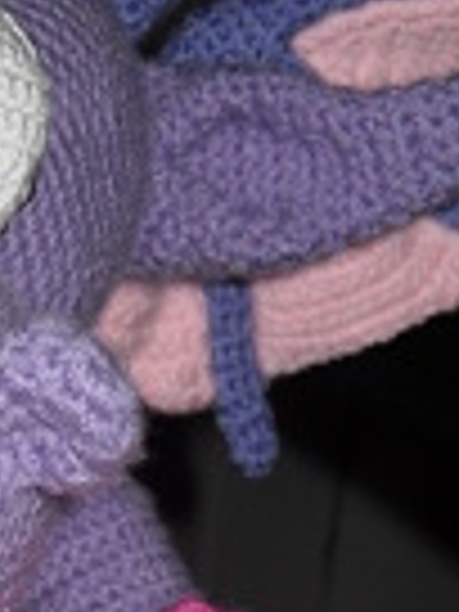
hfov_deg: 12.0
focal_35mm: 120
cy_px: 698
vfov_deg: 15.9
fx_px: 2122
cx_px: -126
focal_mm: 6.2
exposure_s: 1/45
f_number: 8.9
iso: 100
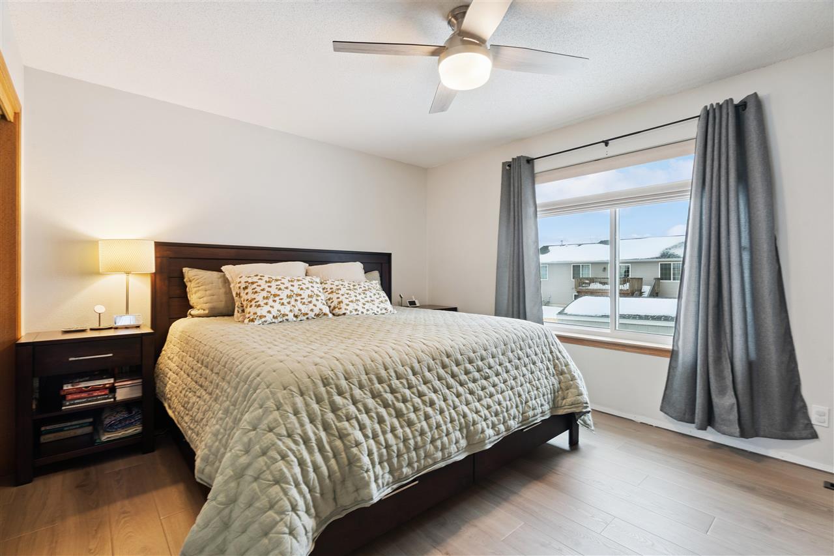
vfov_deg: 73.7
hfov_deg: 96.7
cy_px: 278
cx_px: 417
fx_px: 371
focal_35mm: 16
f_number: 10
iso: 400
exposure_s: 1/3.33
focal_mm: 16
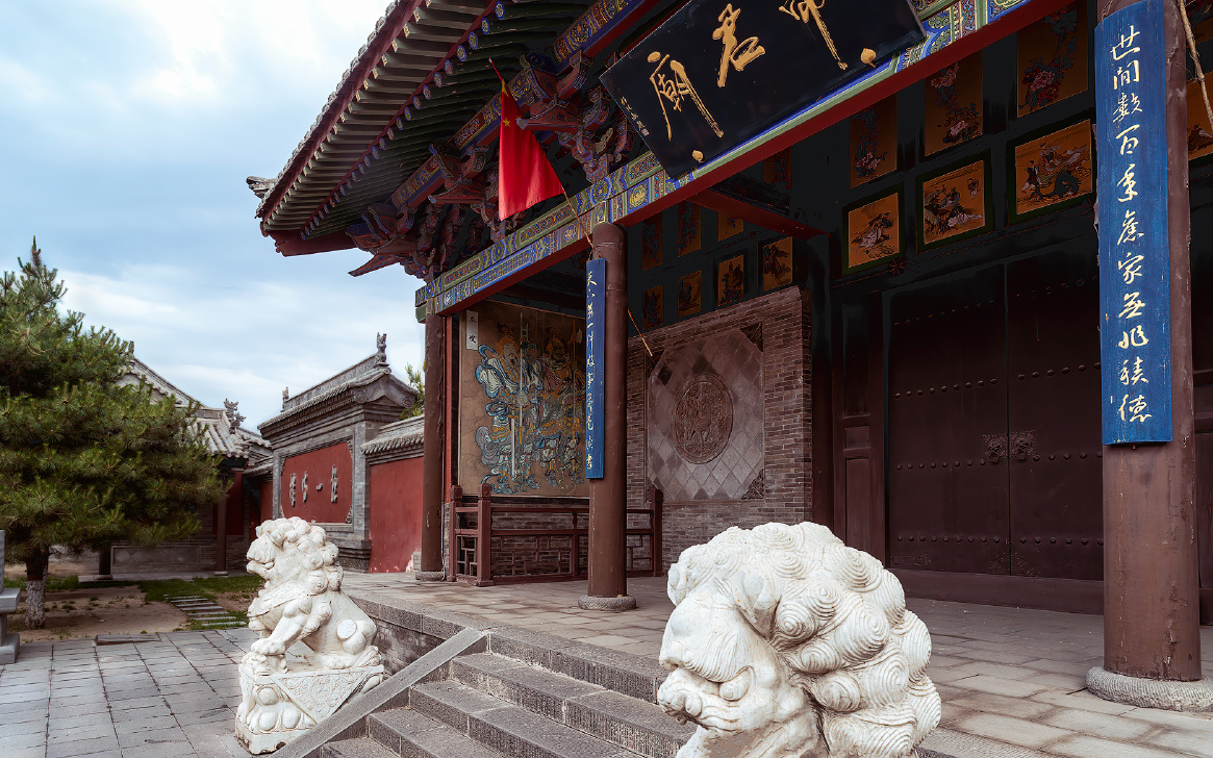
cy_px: 375
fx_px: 694
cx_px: 603
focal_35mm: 21
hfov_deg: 82.3
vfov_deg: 57.3
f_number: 9
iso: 100
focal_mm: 20
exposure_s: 1/6
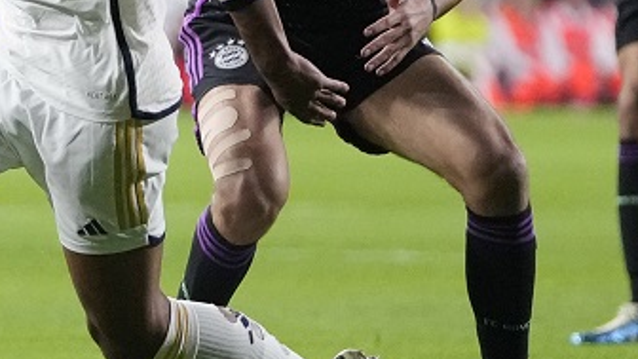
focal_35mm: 748
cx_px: -188
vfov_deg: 1.6
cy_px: -68
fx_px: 12654
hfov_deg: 2.9
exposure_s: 1/2500
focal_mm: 200
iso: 4000
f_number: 2.8
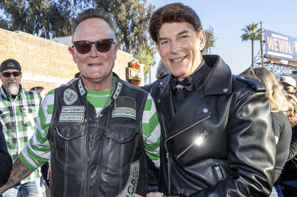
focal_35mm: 24
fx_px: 198
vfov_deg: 53.1
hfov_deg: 73.8
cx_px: 148
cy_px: 98
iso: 200
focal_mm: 24
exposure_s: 1/200
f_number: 5.6
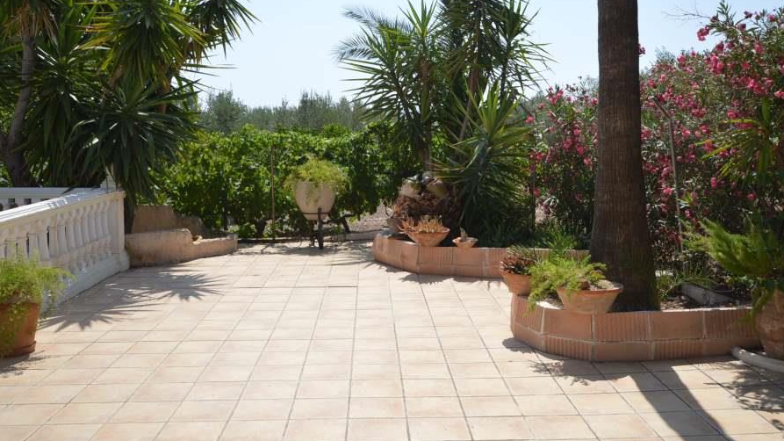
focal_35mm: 36
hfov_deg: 55.3
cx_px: 408
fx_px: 748
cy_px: 181
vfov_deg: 32.7
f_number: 7.1
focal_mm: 20
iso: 100
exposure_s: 1/200
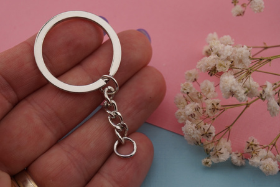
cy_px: 94
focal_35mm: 62
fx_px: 478
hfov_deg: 32.6
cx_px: 140
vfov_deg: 22.1
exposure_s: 1/100
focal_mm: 41
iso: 100
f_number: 8
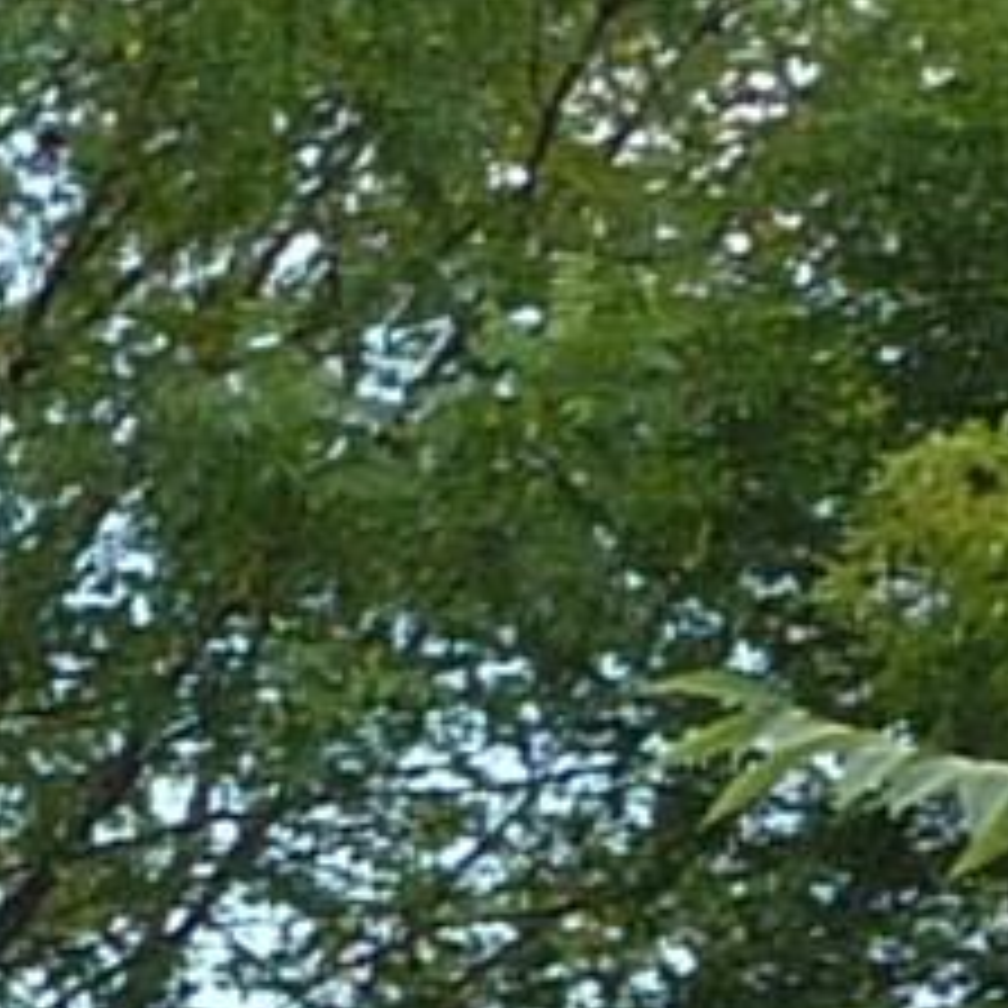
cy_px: 2079
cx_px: -2538
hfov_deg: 4.7
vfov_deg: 4.9
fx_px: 11465
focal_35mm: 348
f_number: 3.5
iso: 100
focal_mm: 5.3
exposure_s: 1/320
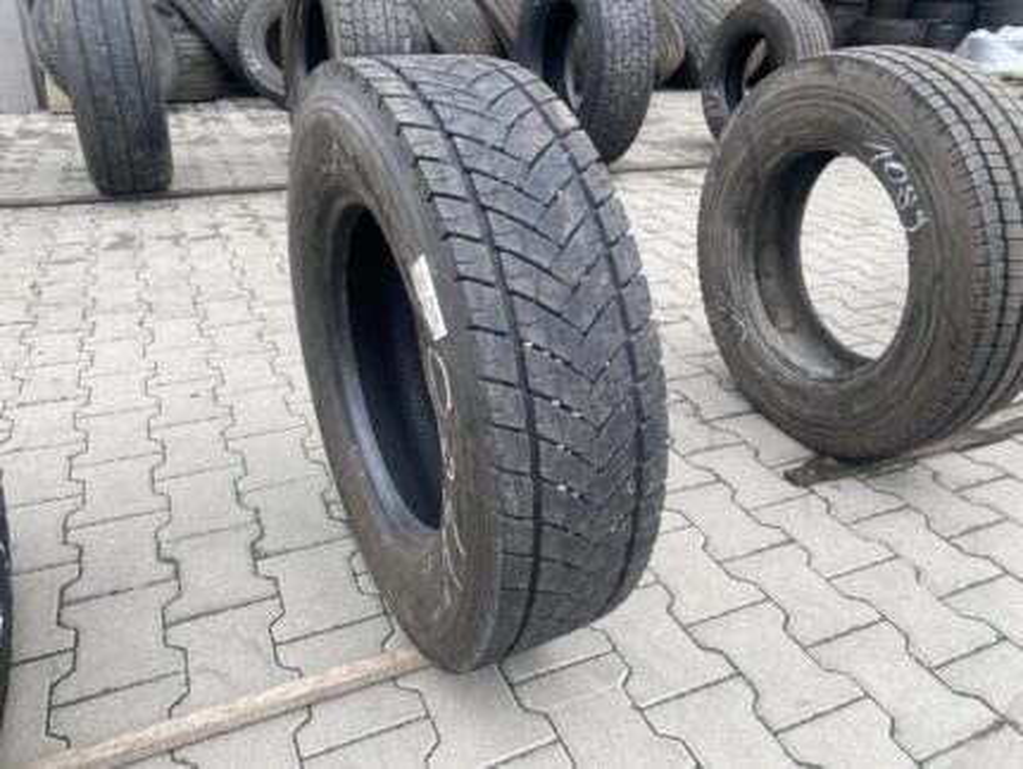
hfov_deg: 67.3
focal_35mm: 26
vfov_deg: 53.1
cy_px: 384
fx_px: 769
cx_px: 512
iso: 32
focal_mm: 4.25
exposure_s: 1/666
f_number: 1.8
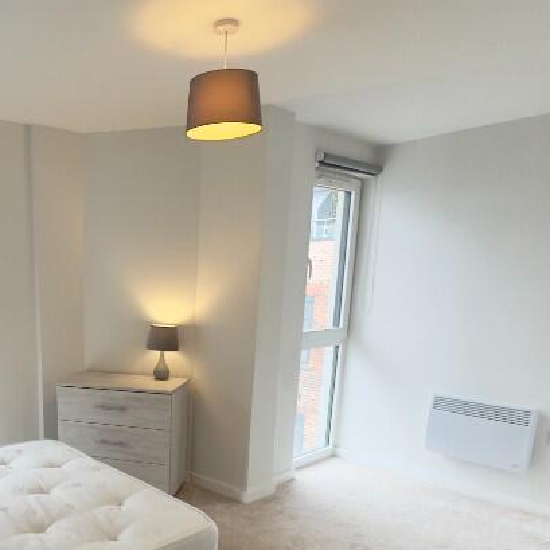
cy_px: 405
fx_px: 557
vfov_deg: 50.6
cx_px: 132
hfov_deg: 50.2
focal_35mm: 31
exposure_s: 1/100
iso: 50
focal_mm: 2.22
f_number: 2.2
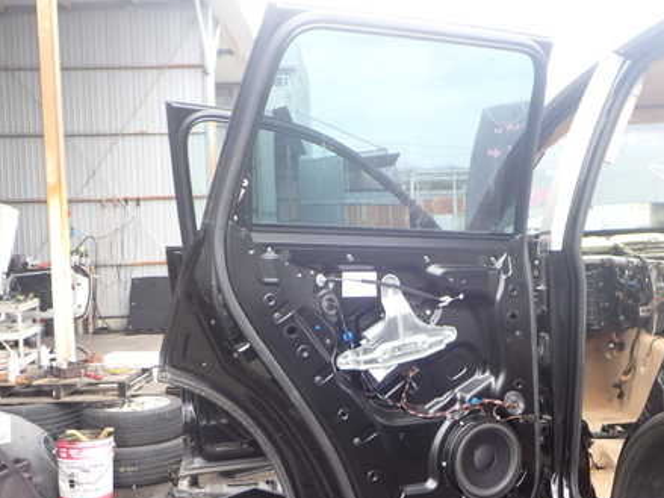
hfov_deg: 45.7
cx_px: 380
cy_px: 280
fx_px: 786
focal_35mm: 41
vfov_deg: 35.1
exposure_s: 1/125
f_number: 3.2
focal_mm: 5.4
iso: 100
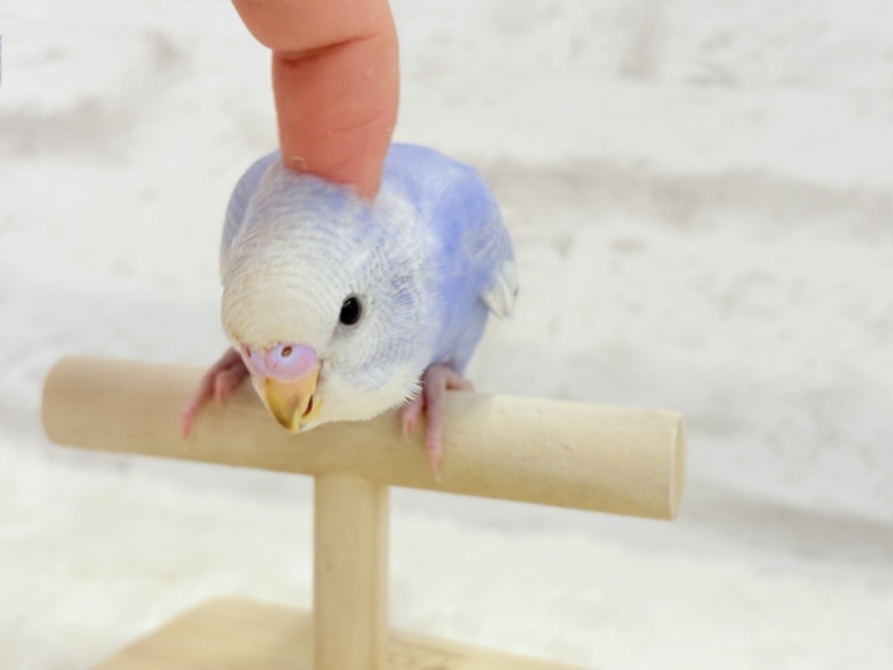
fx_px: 1341
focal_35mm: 52
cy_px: 335
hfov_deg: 36.8
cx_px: 446
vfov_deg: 28.0
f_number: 1.6
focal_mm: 5.96
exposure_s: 1/50
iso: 40
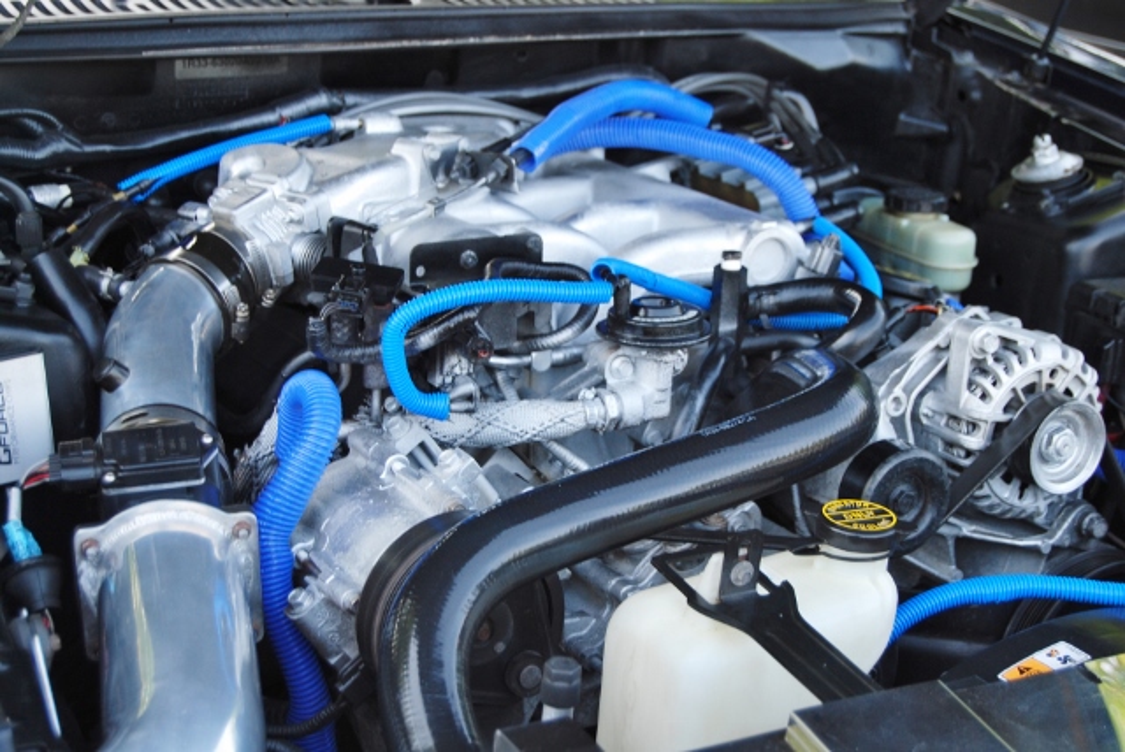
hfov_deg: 29.8
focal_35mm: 68
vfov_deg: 20.2
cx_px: 562
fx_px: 2111
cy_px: 376
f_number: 5.3
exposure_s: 1/60
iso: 200
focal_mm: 45
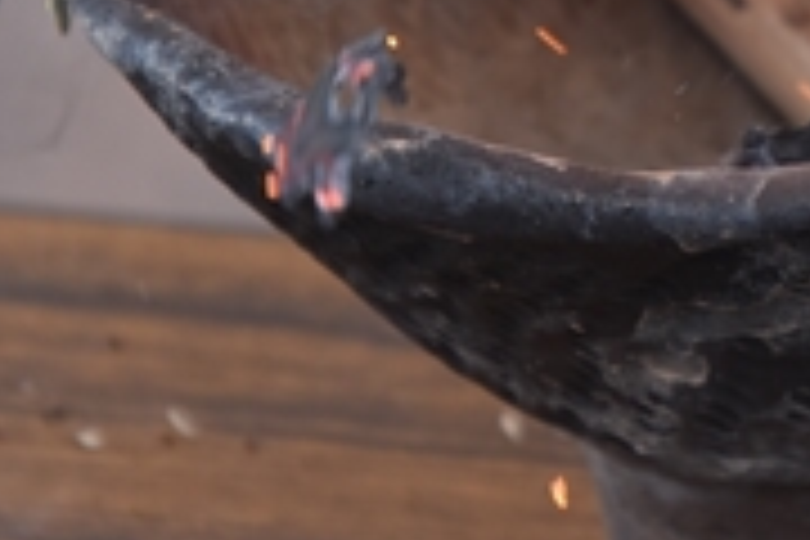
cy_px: -142
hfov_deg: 2.5
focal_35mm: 832
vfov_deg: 1.7
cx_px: 792
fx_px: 18719
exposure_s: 1/320
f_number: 7.1
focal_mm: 200
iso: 400
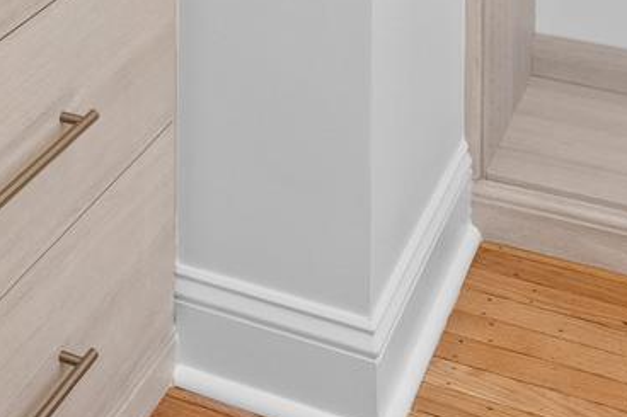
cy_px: -564
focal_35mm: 78
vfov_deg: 13.3
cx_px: 186
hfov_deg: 25.8
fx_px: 1358
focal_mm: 14
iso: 800
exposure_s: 1/25
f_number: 7.1
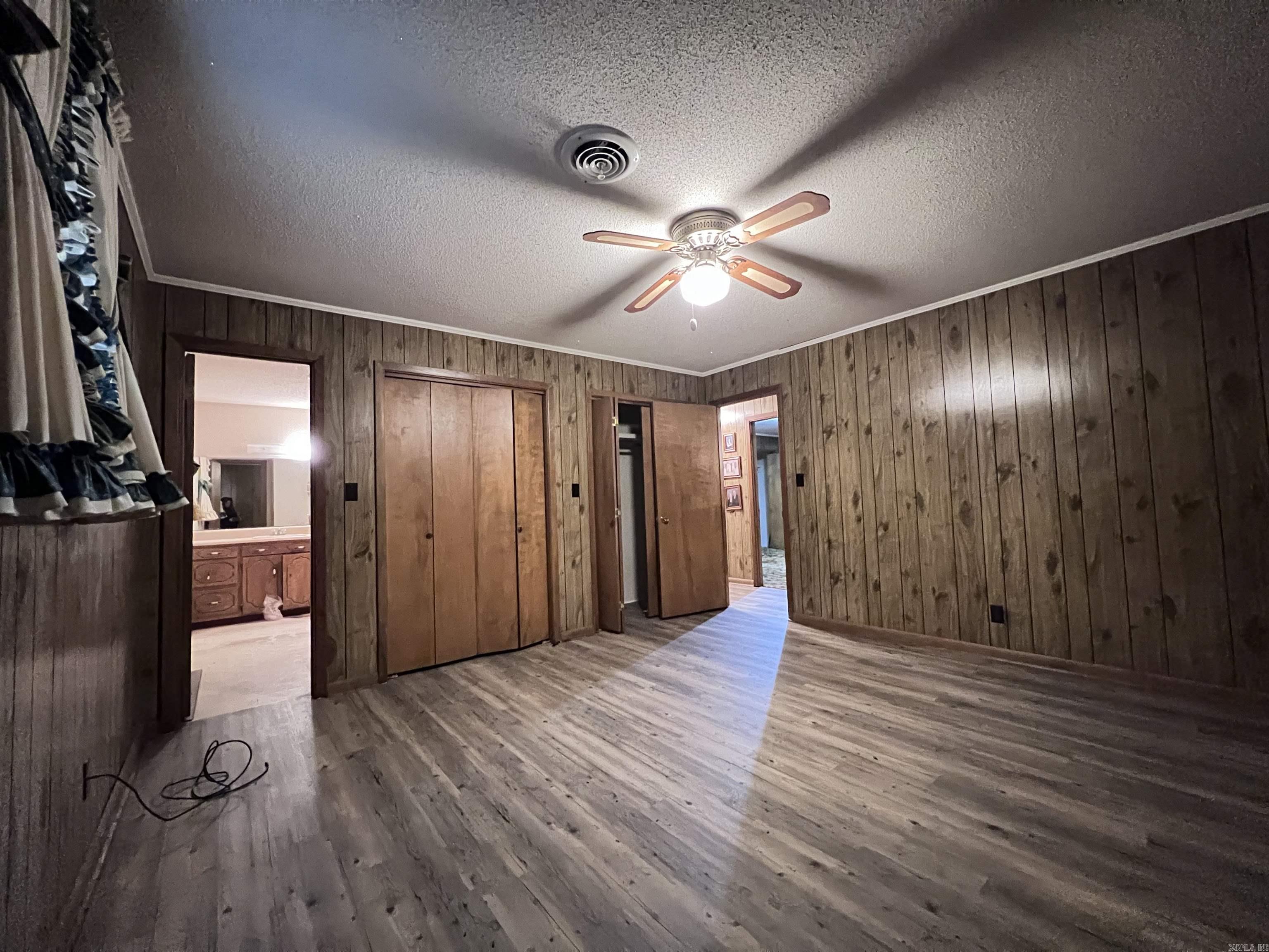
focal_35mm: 13
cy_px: 476
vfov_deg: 89.9
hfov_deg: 106.2
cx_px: 634
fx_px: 477
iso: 2000
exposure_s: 1/15
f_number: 1.8
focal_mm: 1.57
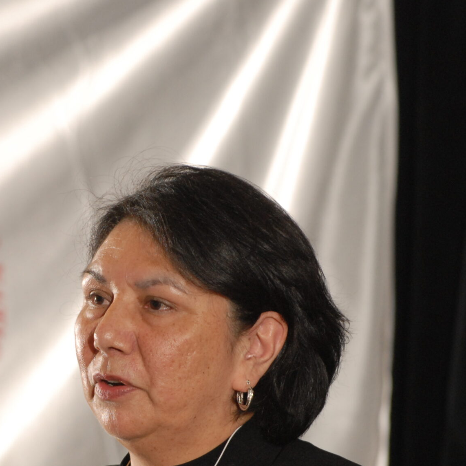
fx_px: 8712
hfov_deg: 3.1
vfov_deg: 3.1
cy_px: 293
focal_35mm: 572
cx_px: 31
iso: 400
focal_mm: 200
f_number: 4
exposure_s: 1/200
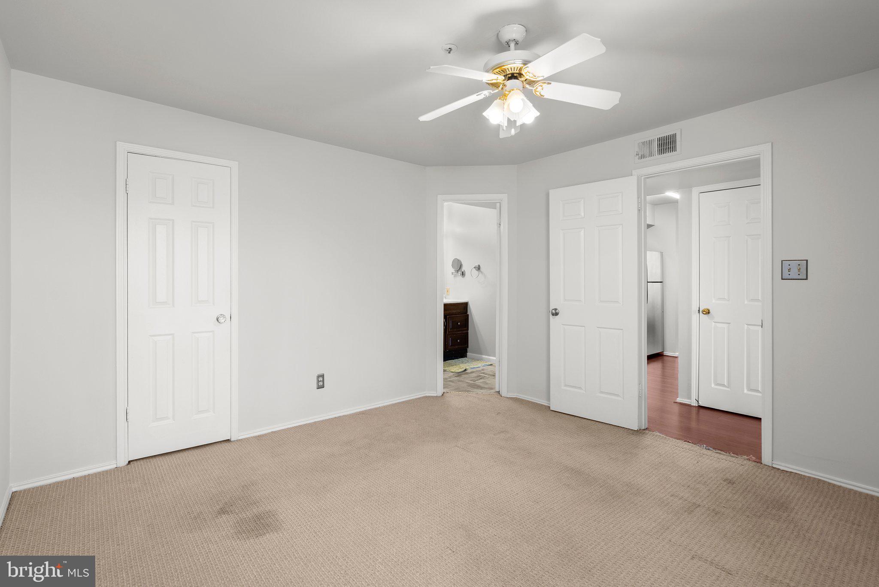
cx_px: 440
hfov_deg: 96.7
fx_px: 391
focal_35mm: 16
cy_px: 294
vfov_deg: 73.8
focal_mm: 16
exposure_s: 1/2.5
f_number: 8
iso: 125
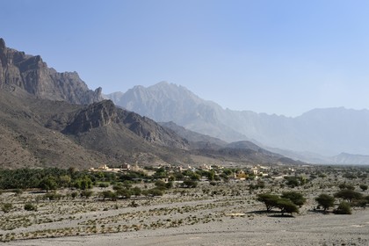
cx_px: 184
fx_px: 492
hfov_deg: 41.1
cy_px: 123
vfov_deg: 28.1
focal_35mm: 48
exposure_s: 1/1250
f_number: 7.1
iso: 200
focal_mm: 48
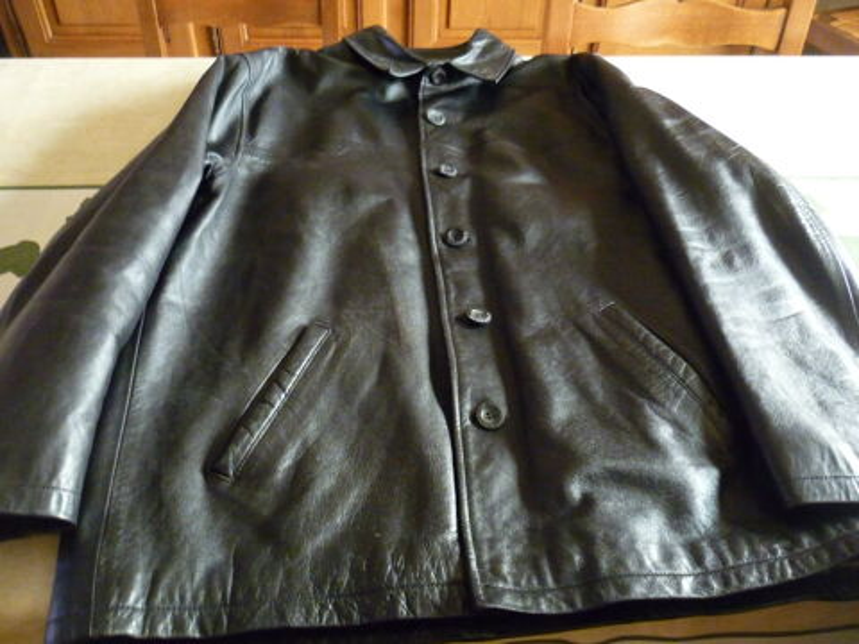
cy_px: 322
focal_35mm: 31
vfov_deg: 45.4
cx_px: 430
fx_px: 769
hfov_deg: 58.4
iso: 800
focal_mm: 5.5
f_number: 2.8
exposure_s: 1/15
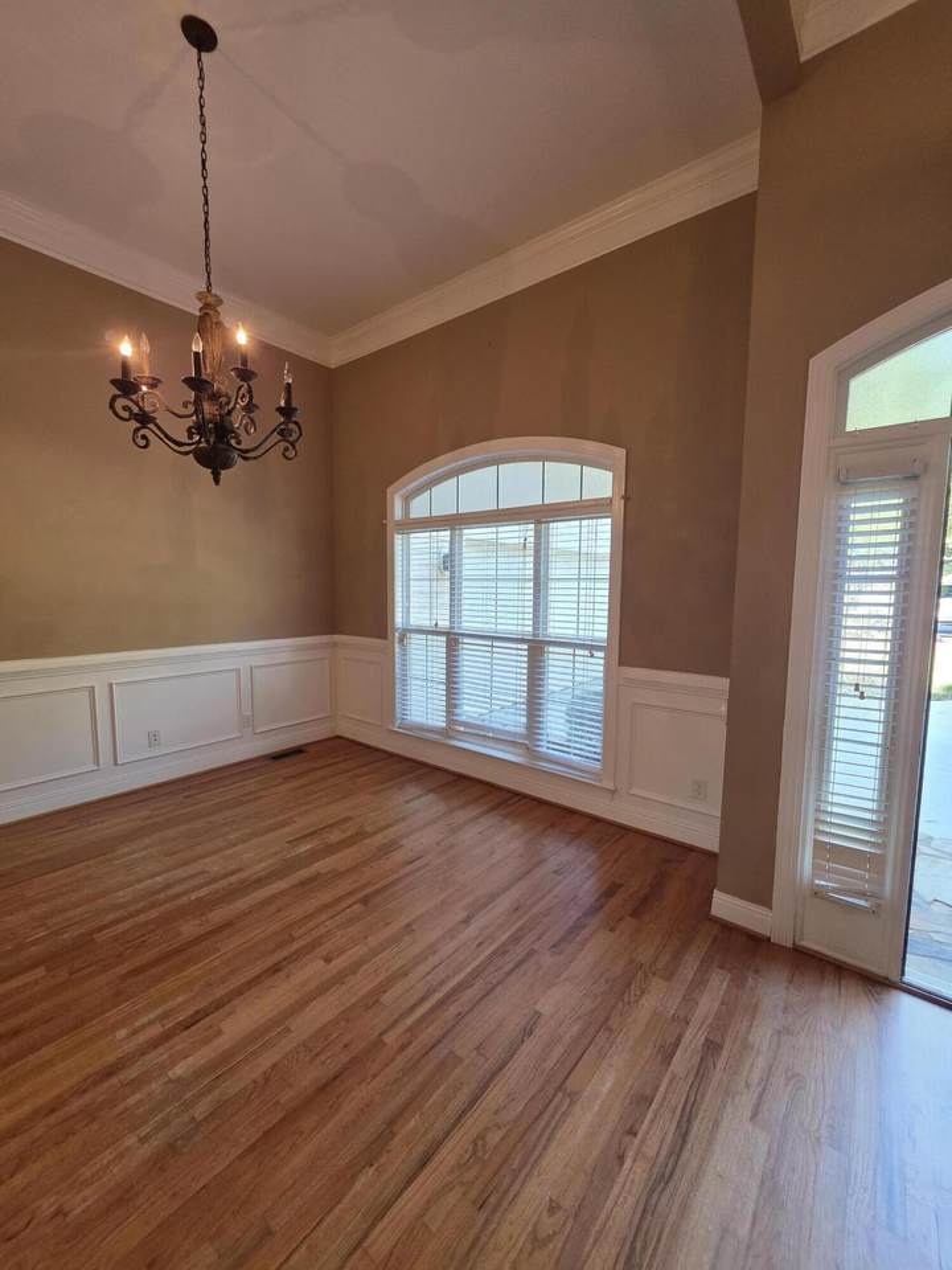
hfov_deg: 89.9
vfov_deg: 106.2
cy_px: 635
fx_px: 477
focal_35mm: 13
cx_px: 476
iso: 200
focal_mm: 2.2
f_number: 1.9
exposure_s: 1/120
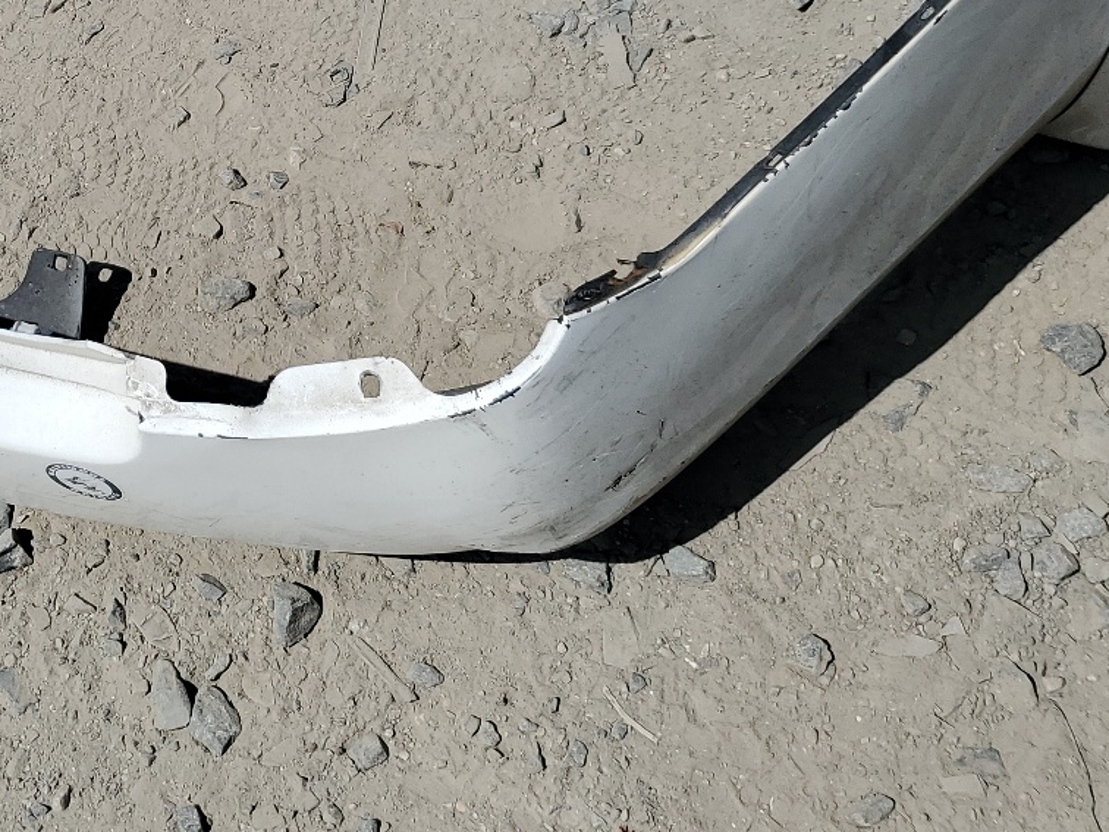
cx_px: 170
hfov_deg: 33.6
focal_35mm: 55
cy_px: 38
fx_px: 1762
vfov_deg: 25.5
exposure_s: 1/10000
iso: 50
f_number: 1.5
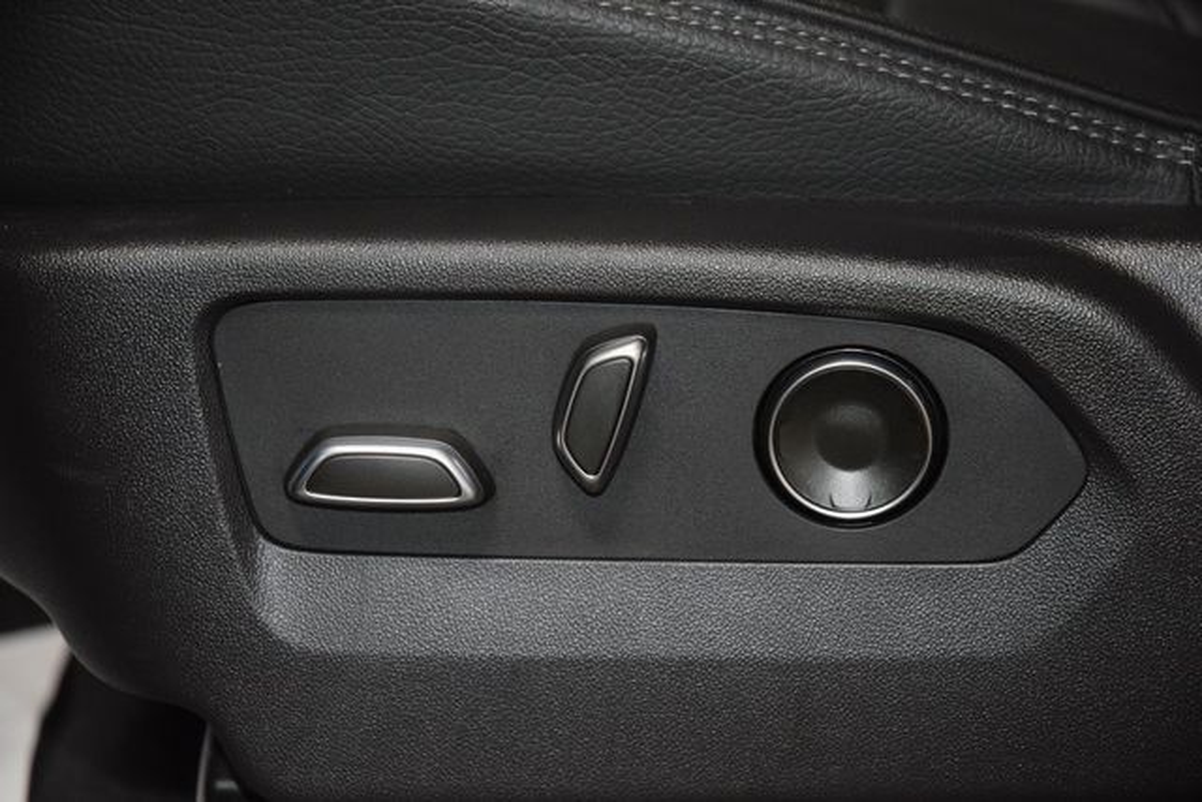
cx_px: 601
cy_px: 401
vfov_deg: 13.0
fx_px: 3506
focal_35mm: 105
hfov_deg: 19.5
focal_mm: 70
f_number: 4.5
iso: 2000
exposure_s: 1/80
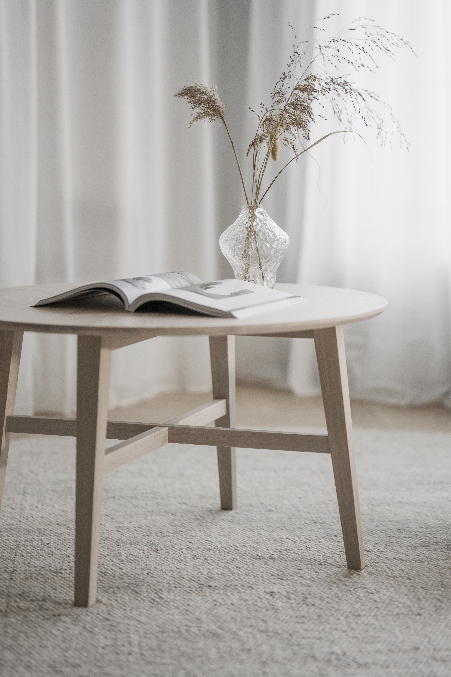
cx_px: 226
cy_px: 338
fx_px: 1597
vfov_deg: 23.9
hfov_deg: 16.1
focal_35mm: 85
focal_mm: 85
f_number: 1.8
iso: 200
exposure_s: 1/100
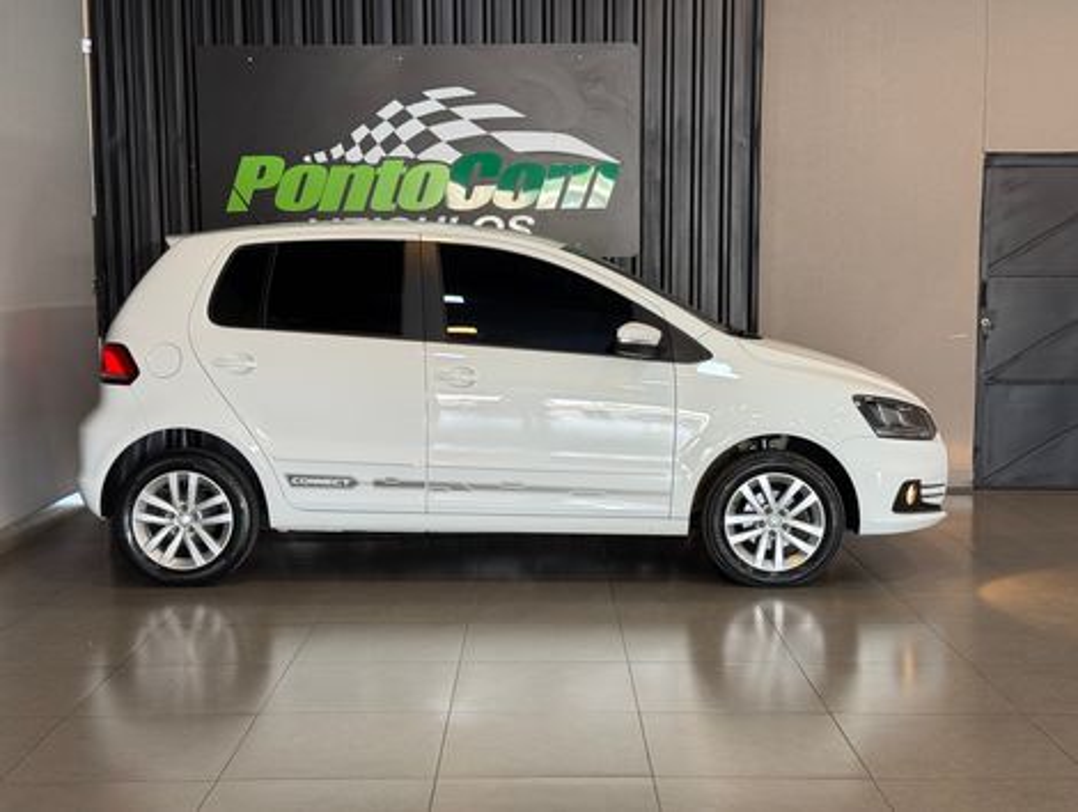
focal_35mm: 48
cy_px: 406
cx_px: 539
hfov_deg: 39.6
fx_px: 1497
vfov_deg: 30.3
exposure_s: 1/60
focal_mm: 6.76
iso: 64
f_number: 1.78
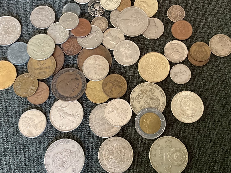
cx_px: 119
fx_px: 260
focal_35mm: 39
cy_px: 77
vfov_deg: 36.8
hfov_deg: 47.9
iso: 250
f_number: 1.8
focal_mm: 3
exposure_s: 1/33
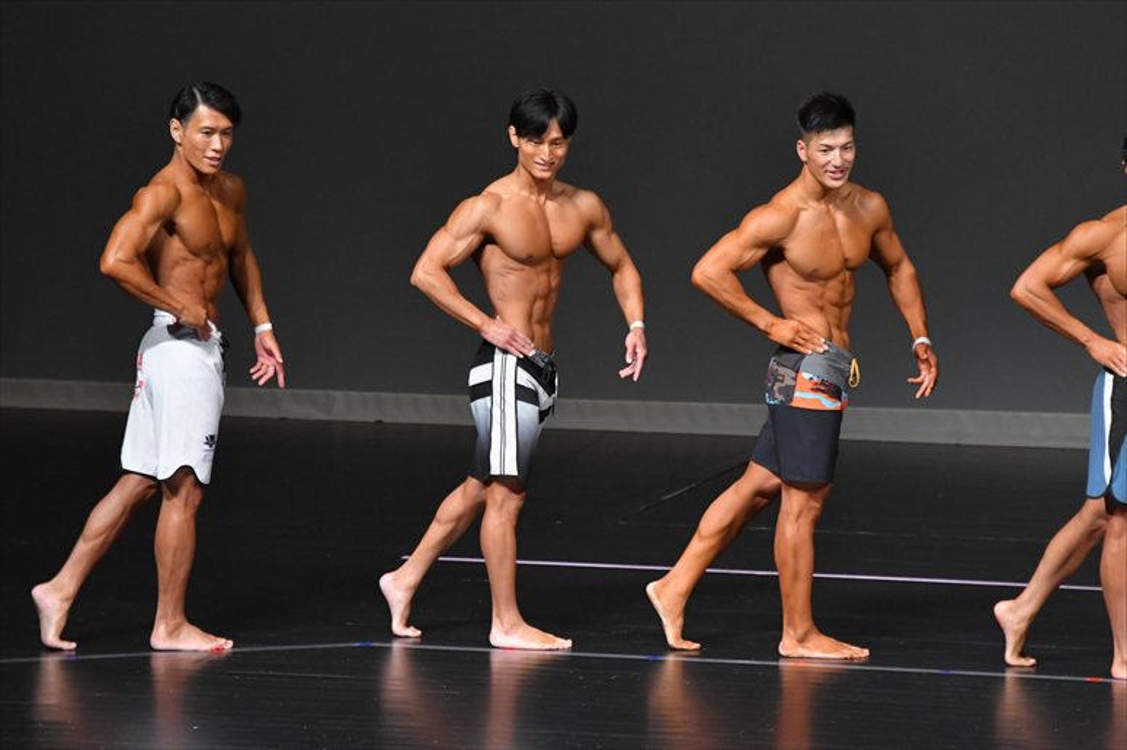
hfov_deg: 6.5
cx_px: 564
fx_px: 9857
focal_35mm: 315
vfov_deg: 4.4
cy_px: 375
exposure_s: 1/400
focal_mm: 210
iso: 4000
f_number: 5.6
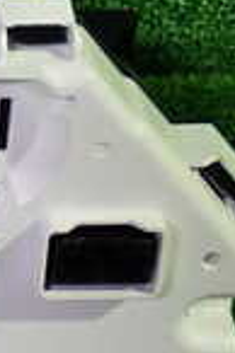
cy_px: 184
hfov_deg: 7.3
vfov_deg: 11.8
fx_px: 1717
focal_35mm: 175
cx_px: -351
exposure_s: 1/40
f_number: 2.8
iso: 500
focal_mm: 7.31
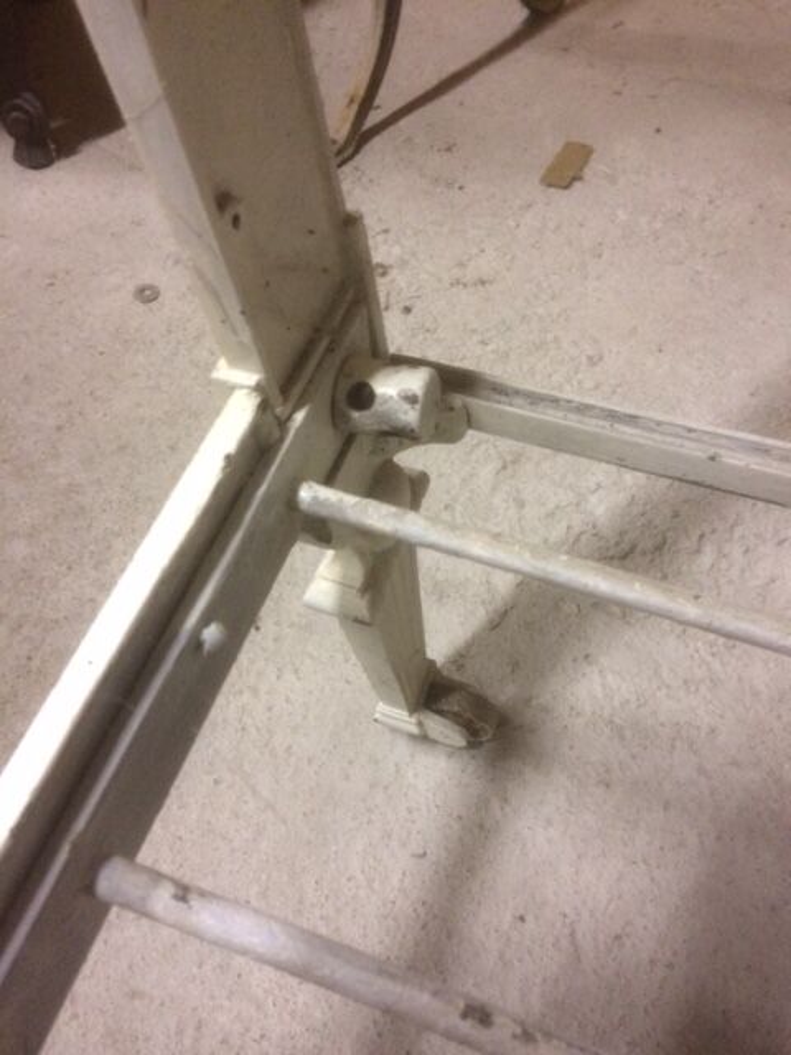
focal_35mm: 29
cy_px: 528
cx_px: 396
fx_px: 884
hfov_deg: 48.2
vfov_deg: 61.7
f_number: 2.2
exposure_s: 1/20
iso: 320
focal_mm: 4.15
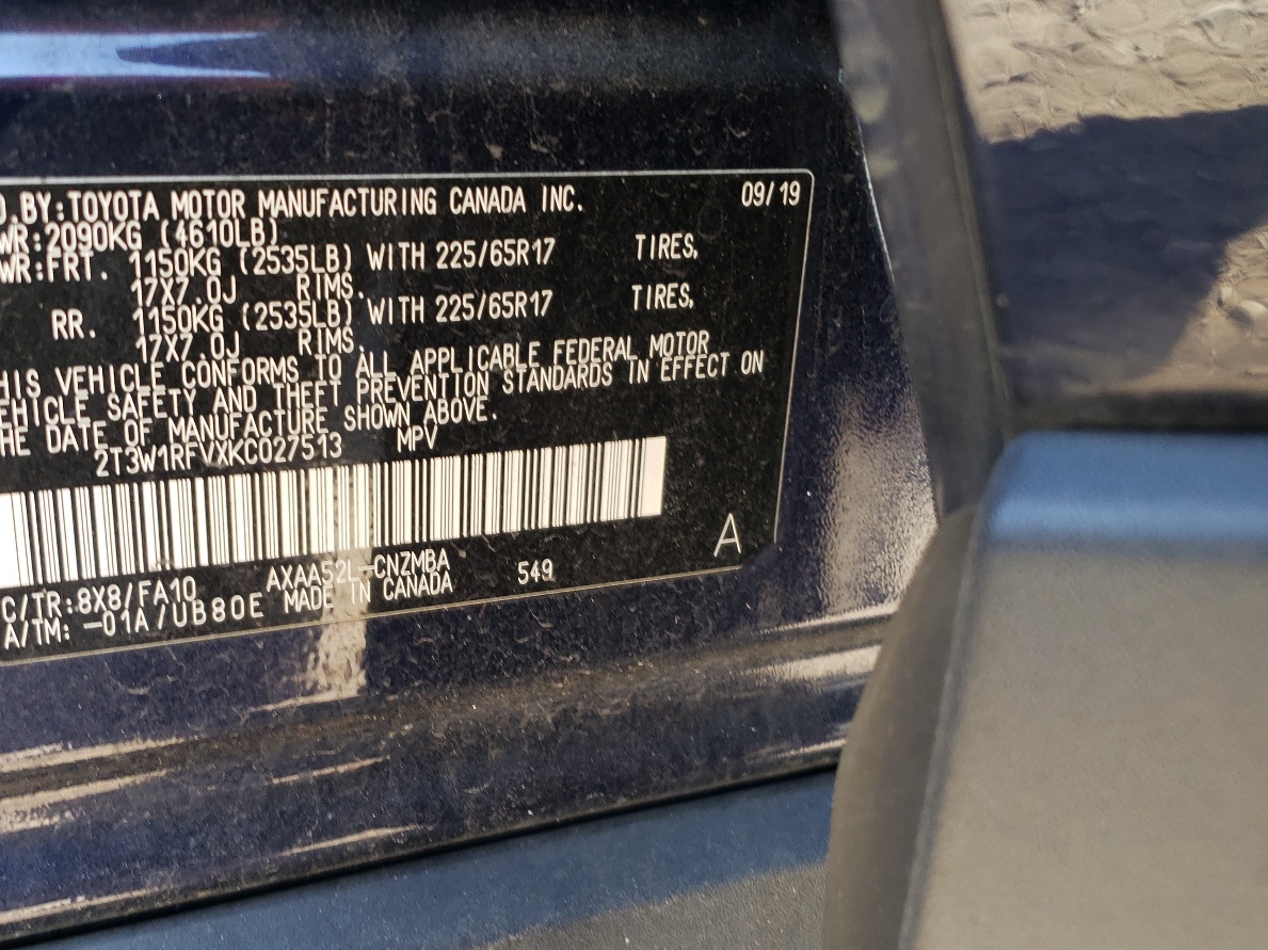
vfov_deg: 40.5
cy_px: 567
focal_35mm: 35
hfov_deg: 52.1
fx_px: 1282
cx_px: 472
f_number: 1.5
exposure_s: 1/60.2
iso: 50
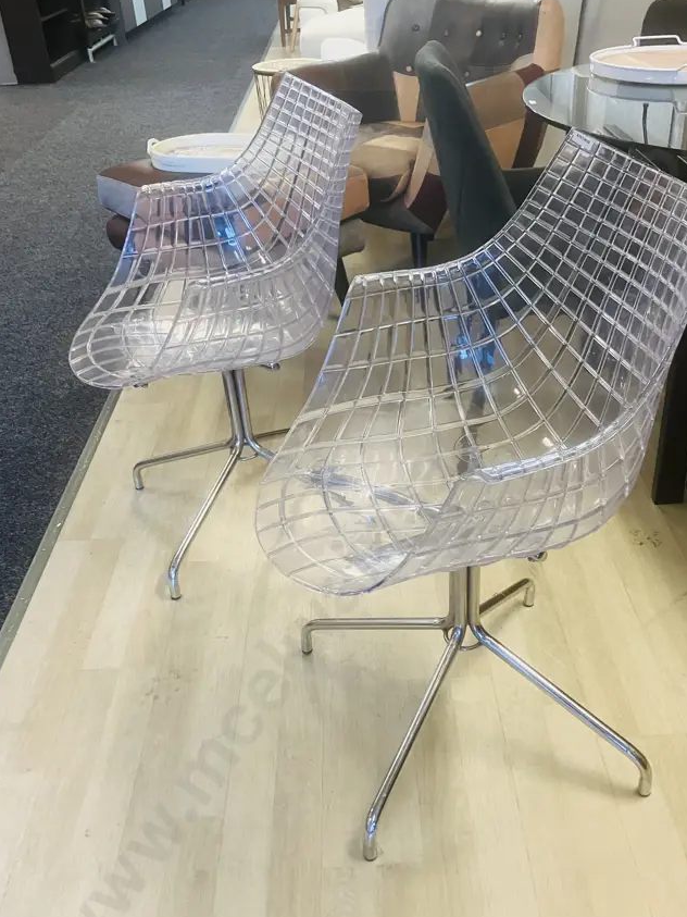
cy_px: 516
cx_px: 398
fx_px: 900
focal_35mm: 34
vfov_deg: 53.8
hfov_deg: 41.7
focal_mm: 3.99
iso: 125
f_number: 1.8
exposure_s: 1/50
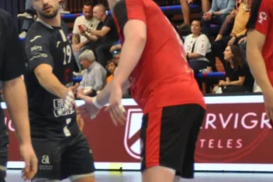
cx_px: 45
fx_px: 2698
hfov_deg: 5.8
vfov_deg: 3.9
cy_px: 110
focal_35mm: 356
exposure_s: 1/250
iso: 1800
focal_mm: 98
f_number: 4
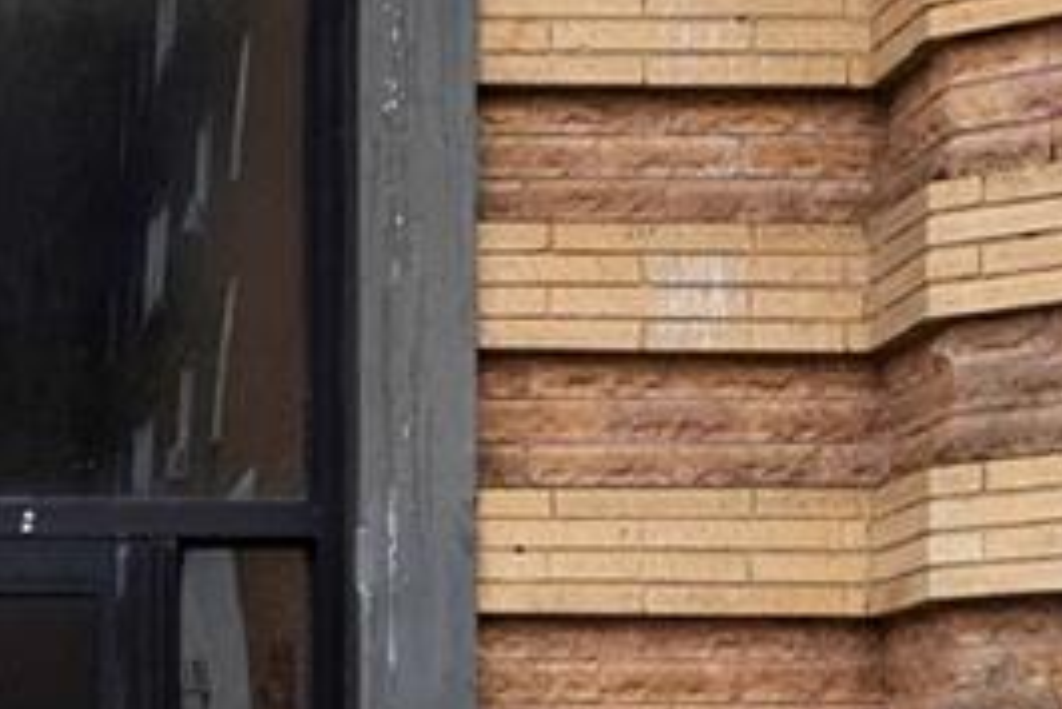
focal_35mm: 108
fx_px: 3188
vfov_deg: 12.7
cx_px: -200
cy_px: 286
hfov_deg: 18.0
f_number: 5.6
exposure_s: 1/160
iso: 320
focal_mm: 14
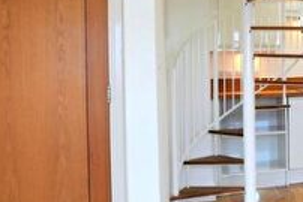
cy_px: 65
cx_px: 402
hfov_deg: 29.8
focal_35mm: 52
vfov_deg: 25.9
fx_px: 438
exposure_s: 1/30
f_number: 3.5
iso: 125
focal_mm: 10
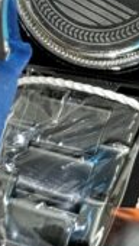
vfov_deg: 8.6
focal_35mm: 246
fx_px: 1607
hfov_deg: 5.0
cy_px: -80
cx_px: 93
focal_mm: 6.76
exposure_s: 1/50
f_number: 1.78
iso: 125
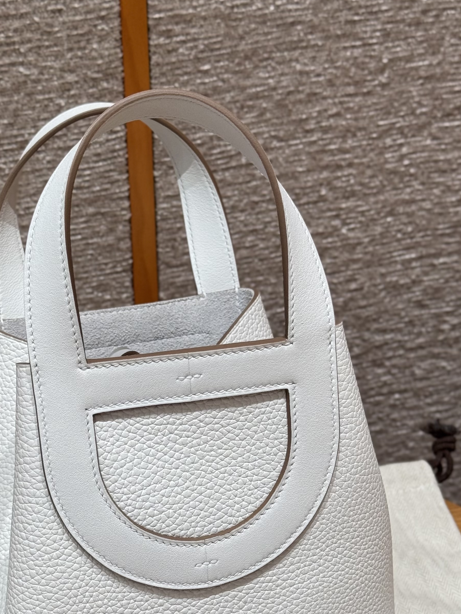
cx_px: 190
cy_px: 420
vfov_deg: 24.0
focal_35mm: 81
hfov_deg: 18.2
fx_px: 1438
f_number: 1.78
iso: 80
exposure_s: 1/121
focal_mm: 6.76
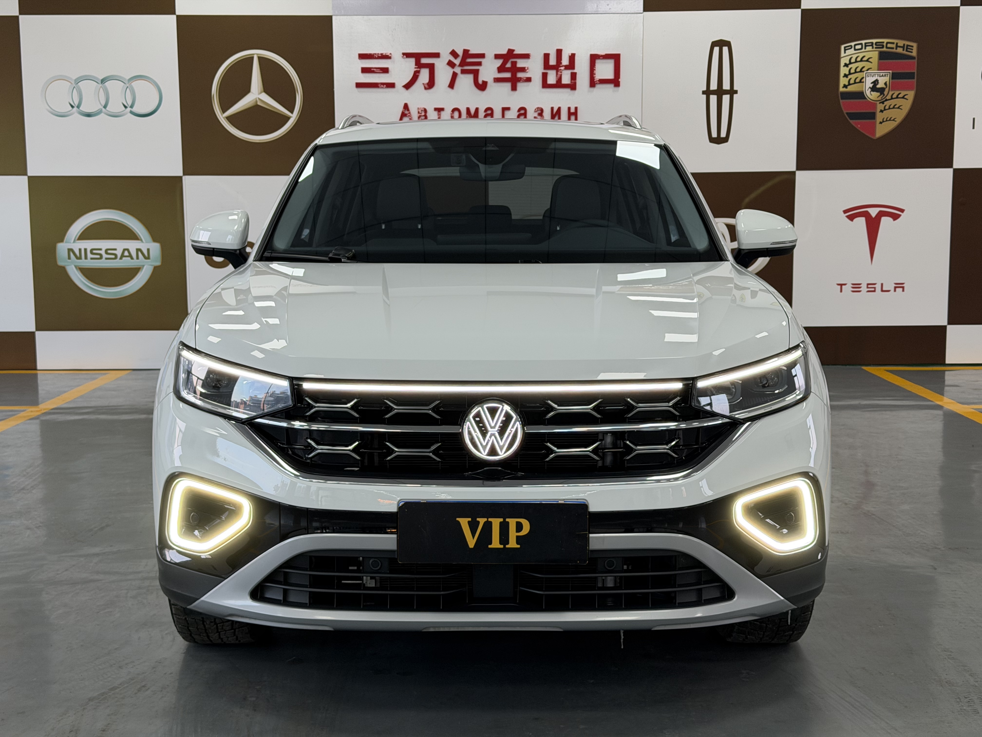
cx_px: 491
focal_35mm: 48
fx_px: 1362
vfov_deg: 30.3
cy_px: 368
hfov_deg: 39.7
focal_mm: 6.76
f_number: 1.78
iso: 200
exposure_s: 1/100
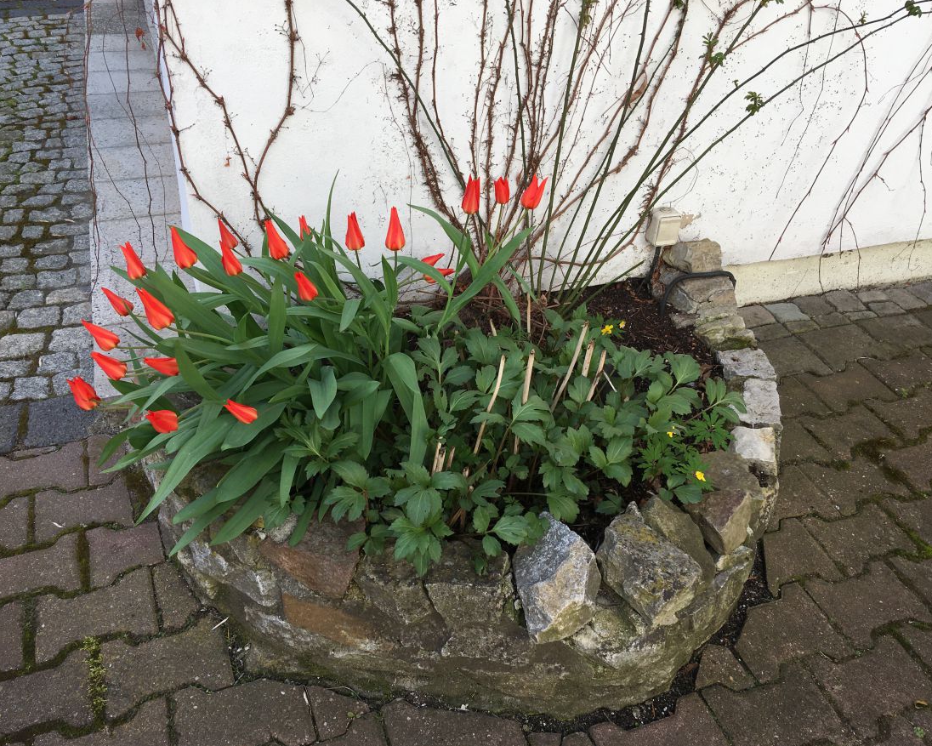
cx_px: 481
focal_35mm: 31
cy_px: 379
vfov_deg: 47.1
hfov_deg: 57.2
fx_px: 855
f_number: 2.2
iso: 25
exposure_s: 1/382
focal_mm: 4.15
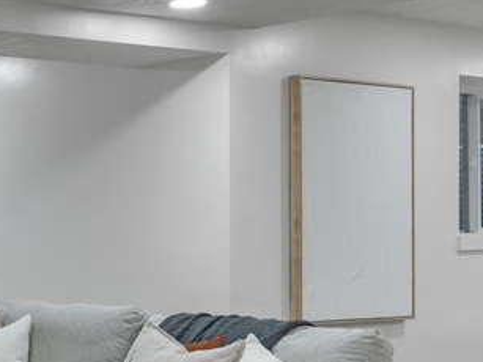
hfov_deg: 21.4
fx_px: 1074
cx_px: -236
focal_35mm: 77
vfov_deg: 18.9
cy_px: 307
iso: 500
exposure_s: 1/2.5
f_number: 8
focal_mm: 24
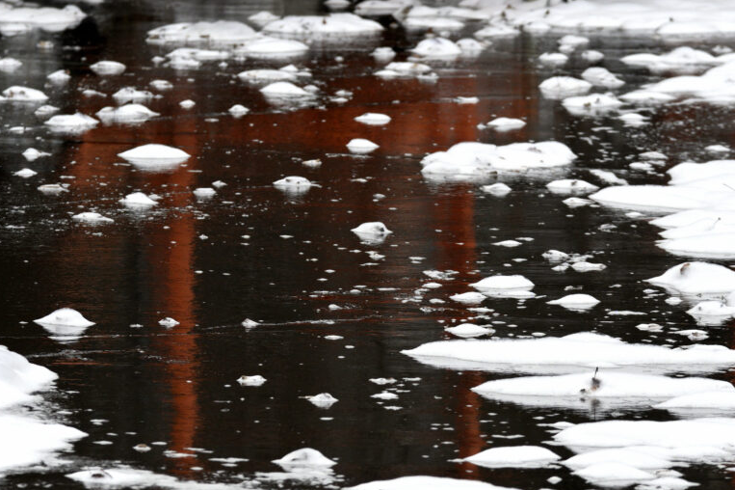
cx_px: 429
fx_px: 10836
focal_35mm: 531
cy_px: 273
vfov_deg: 2.6
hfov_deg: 3.9
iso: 1000
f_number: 10
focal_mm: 300
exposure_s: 1/1000
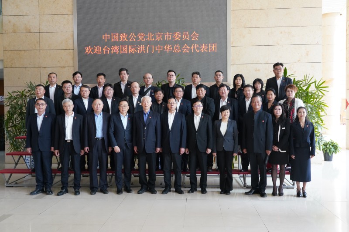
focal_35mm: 34
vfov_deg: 38.9
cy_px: 116
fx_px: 330
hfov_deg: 55.8
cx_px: 174
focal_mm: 34
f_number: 8
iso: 2000
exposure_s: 1/80
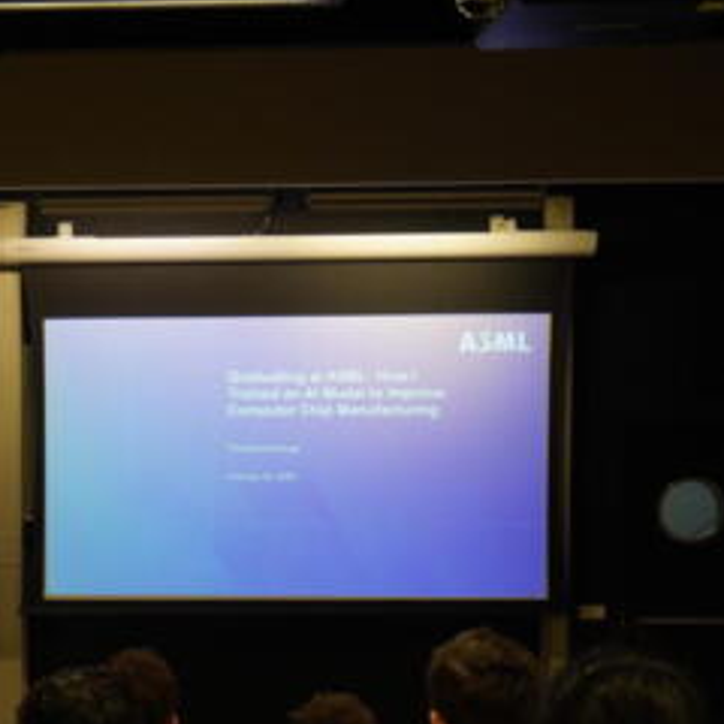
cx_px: -21
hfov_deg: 22.9
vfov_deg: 24.0
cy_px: 456
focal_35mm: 72
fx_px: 1701
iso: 1000
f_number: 4.5
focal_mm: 27
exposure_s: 1/160
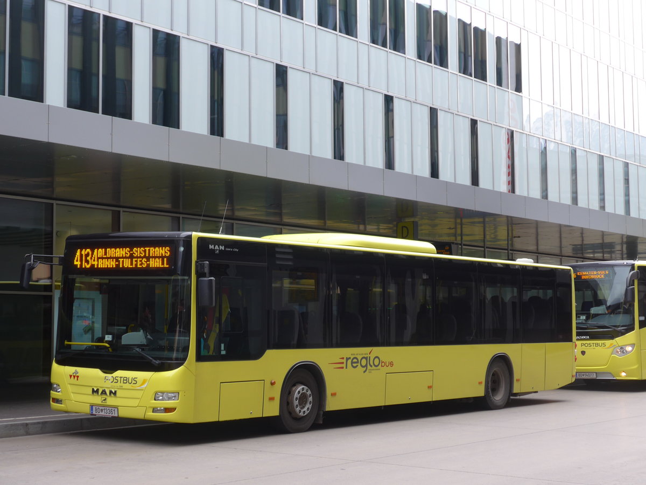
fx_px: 1232
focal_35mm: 66
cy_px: 242
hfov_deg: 29.4
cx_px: 323
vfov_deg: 22.3
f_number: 3.9
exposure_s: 1/80
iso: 100
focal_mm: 13.4
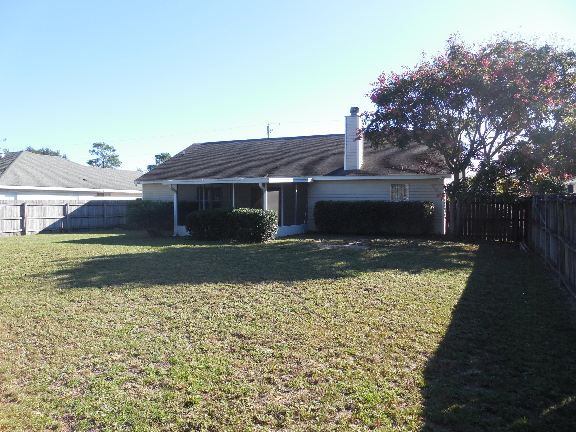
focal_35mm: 26
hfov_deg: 67.3
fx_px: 433
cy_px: 216
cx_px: 288
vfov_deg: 53.1
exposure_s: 1/400
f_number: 3.5
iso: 125
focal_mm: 4.6
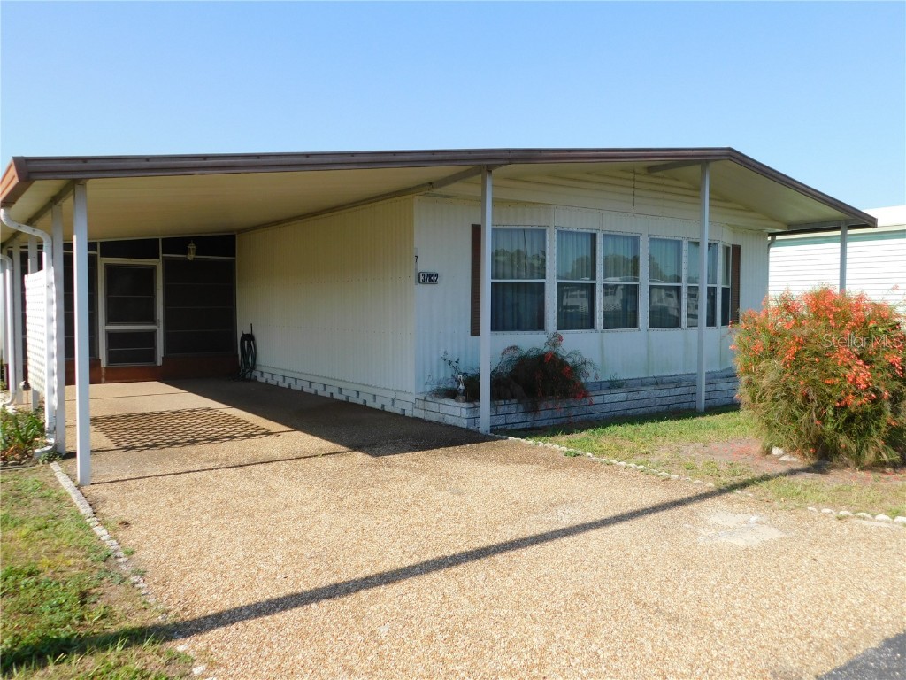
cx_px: 453
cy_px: 340
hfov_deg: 63.4
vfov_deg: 49.7
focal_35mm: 28
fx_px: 733
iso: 125
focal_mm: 4.9
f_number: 3.2
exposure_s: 1/1000
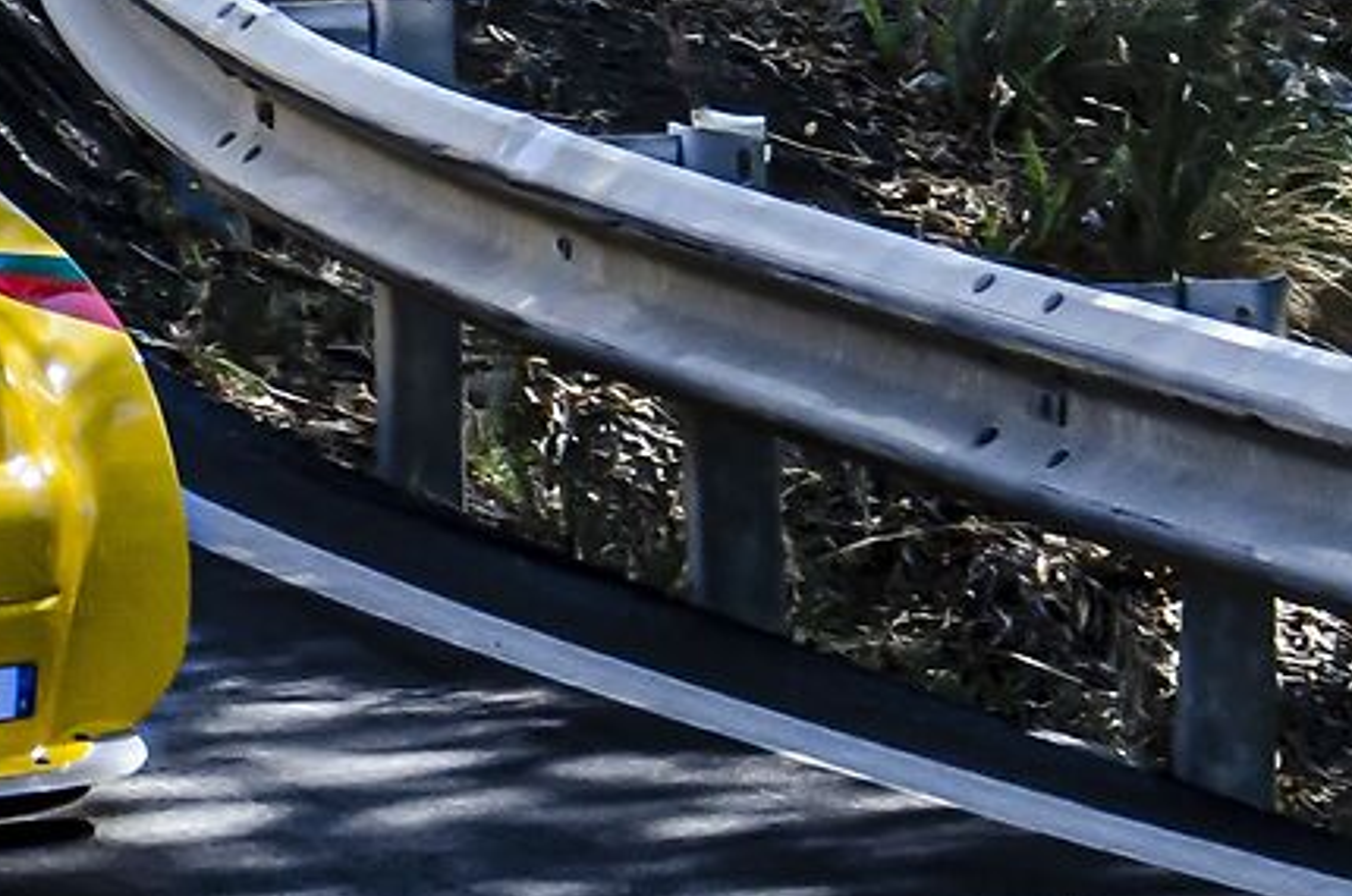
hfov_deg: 4.9
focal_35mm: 419
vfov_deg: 3.3
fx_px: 15706
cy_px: 47
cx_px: -503
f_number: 5
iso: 320
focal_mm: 50
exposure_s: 1/800
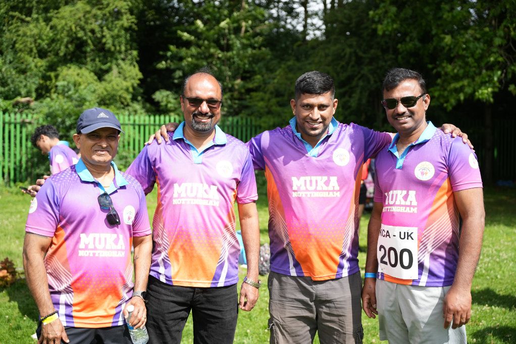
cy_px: 172
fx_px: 602
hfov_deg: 46.4
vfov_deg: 31.9
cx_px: 258
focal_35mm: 42
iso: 400
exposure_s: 1/3200
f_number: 2.8
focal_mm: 42
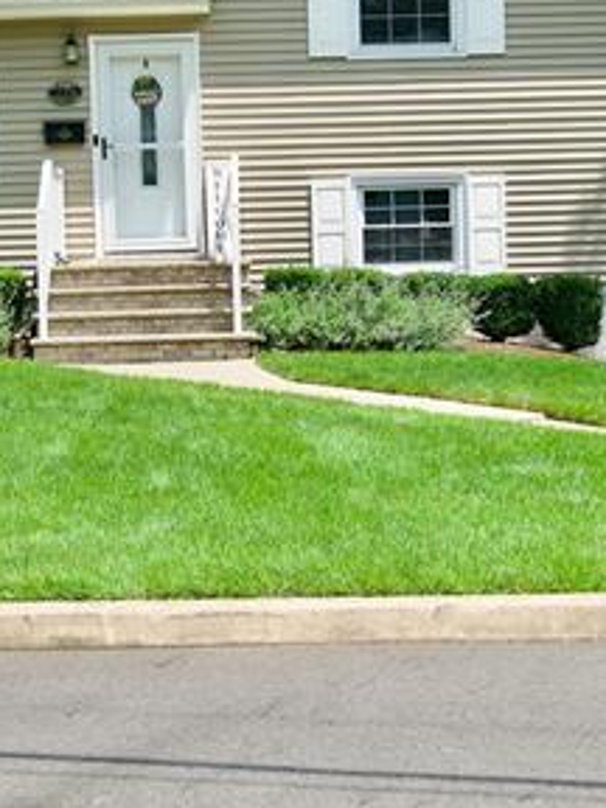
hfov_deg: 22.6
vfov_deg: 29.8
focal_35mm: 65
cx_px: 261
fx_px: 1517
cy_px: 356
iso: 100
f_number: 5.6
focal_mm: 19
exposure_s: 1/125
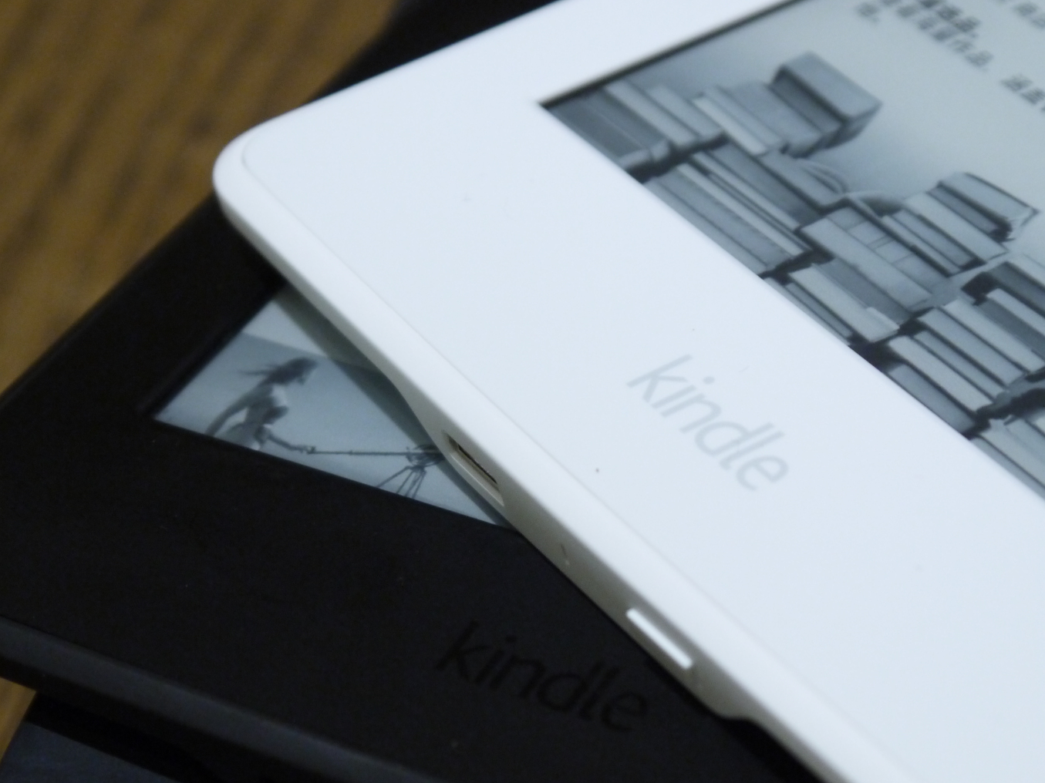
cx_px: 544
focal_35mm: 124
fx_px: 3743
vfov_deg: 11.9
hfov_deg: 15.9
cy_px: 504
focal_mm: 42
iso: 800
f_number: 5.6
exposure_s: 1/25
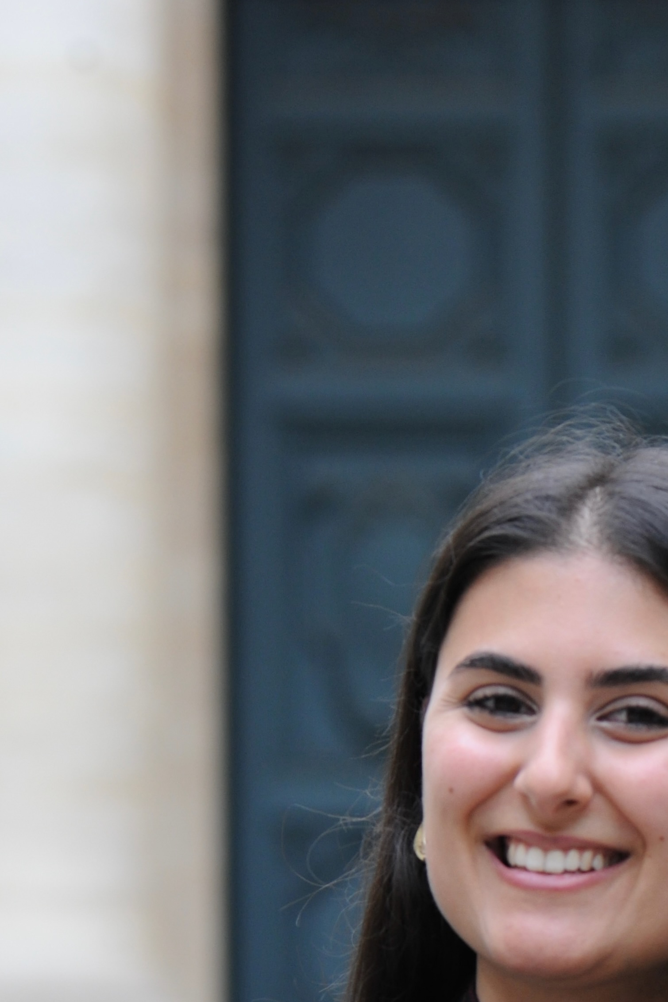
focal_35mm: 217
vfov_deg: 9.4
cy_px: 970
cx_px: 549
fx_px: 6040
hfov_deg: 6.3
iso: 500
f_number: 5
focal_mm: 105
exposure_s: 1/200
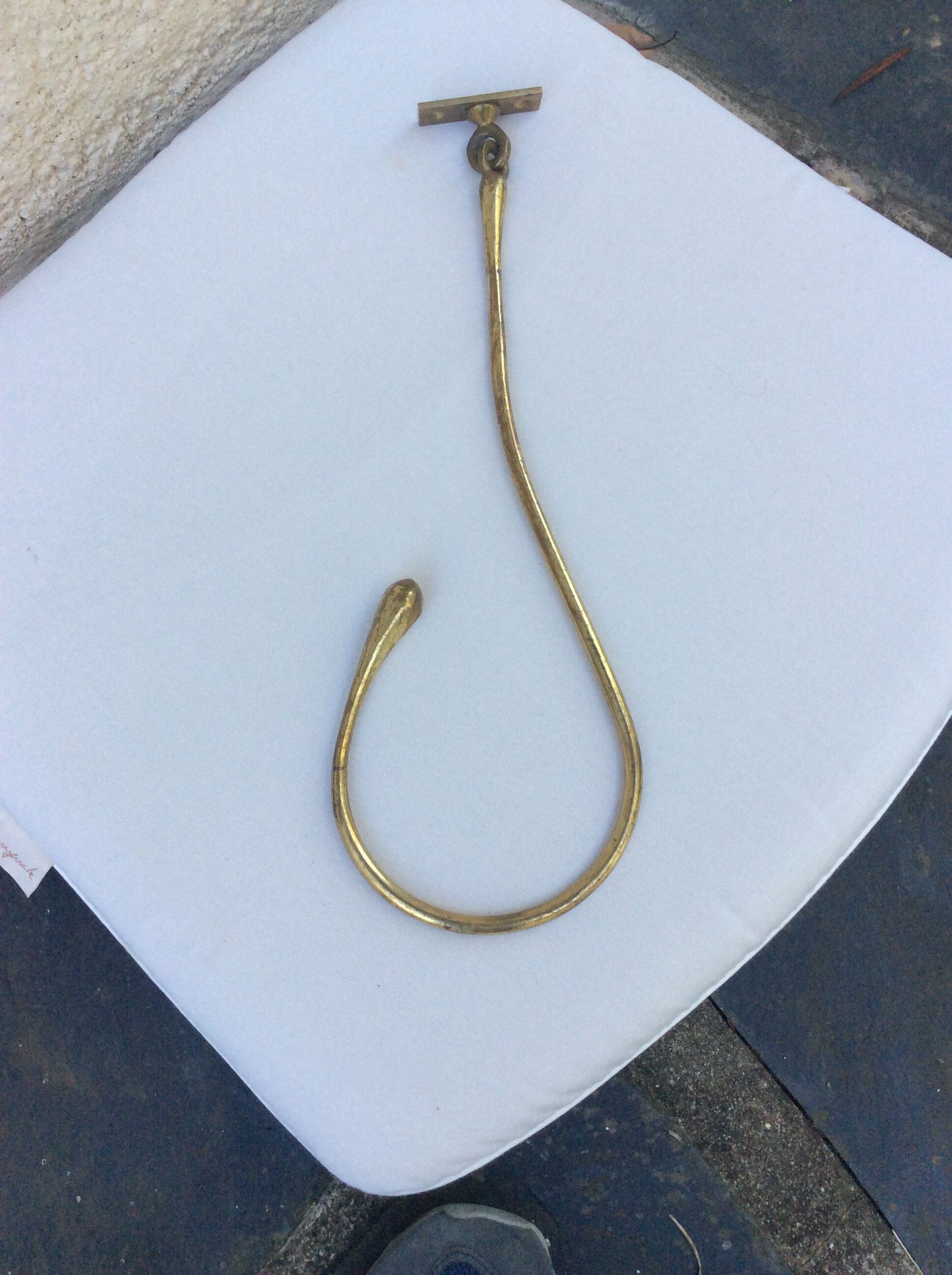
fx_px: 1177
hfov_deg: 44.1
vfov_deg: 56.9
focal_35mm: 32
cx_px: 476
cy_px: 638
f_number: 2.4
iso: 64
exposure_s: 1/100
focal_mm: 3.3
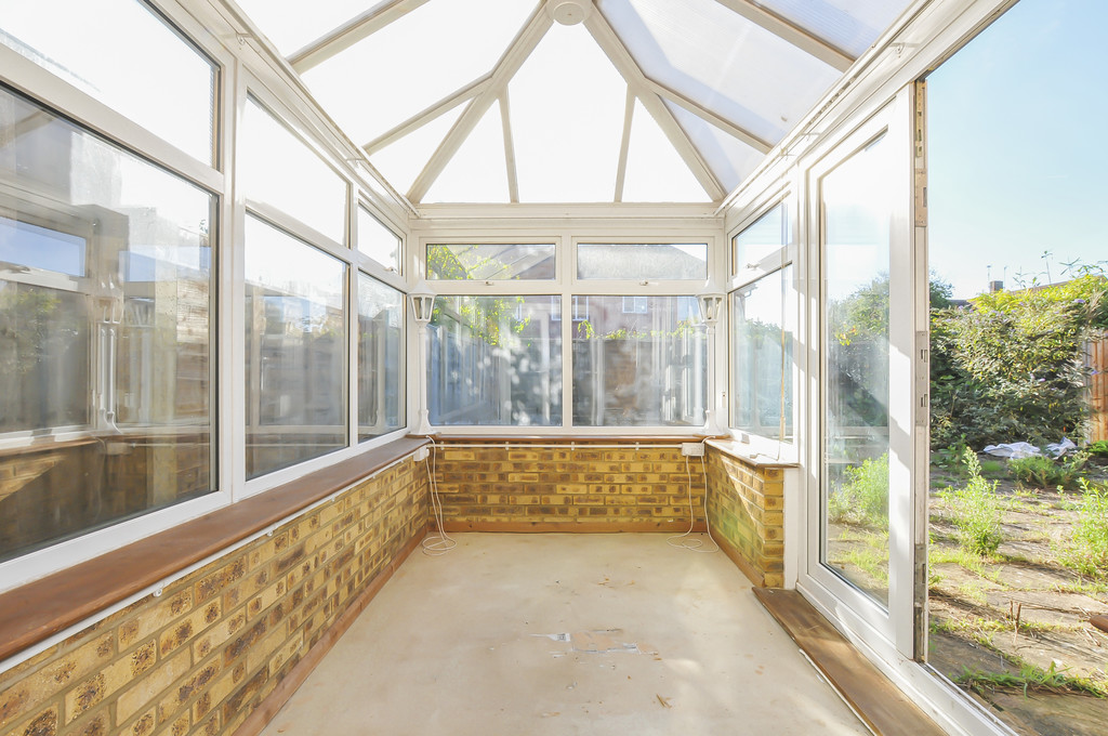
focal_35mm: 15
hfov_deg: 100.5
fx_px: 461
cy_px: 368
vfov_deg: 77.2
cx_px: 554
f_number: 18
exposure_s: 1/15
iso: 250
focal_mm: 10
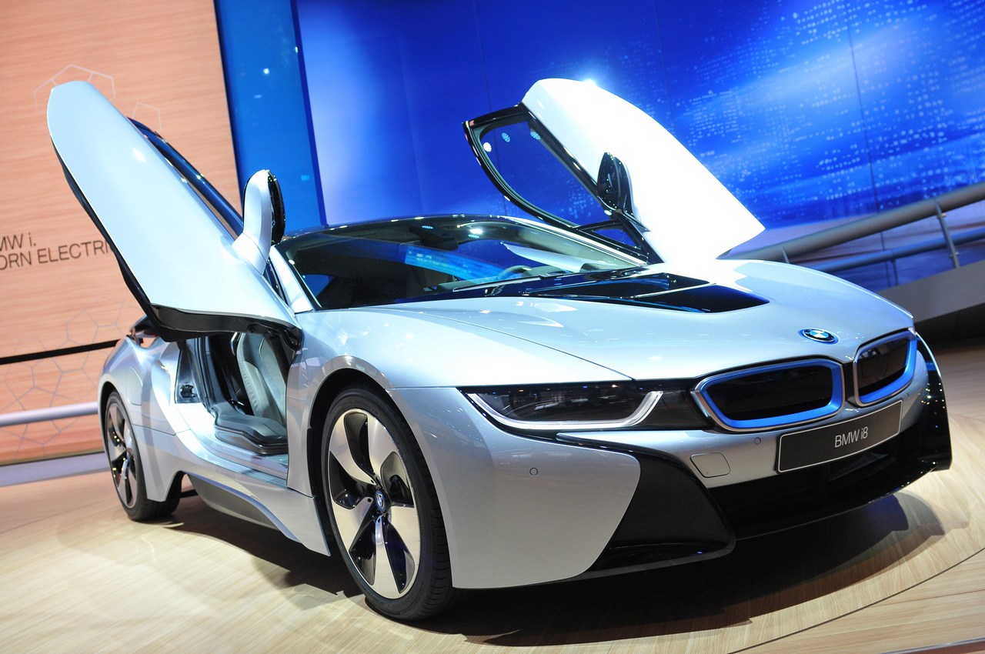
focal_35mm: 36
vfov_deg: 36.8
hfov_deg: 53.2
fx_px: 984
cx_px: 492
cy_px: 327
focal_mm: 24
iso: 640
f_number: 4.5
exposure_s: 1/100
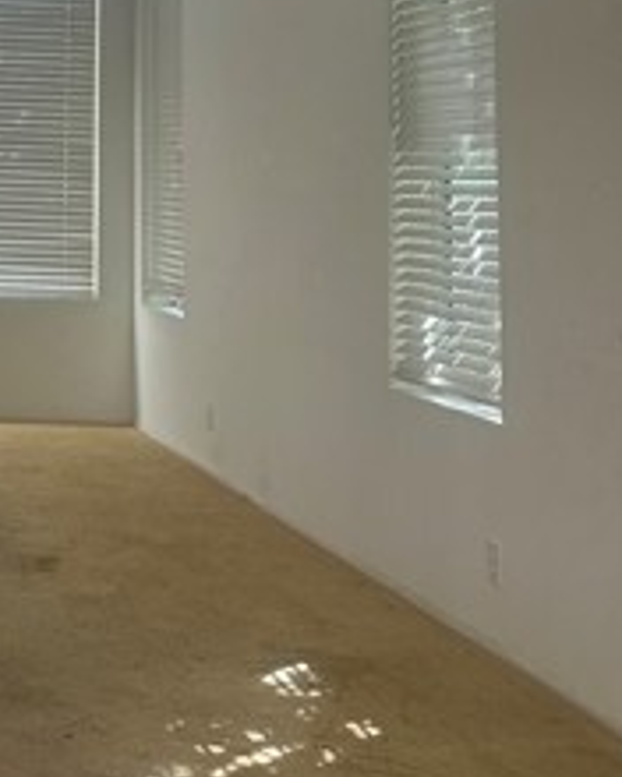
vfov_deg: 26.0
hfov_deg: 20.8
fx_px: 1565
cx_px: -148
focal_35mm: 68
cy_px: -49
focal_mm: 6.86
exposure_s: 1/120
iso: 100
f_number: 1.78
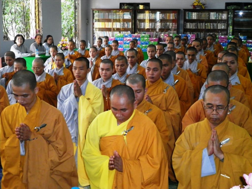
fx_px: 451
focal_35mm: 62
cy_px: 94
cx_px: 126
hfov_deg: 31.2
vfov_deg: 23.7
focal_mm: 11.1
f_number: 4.4
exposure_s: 1/60
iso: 320
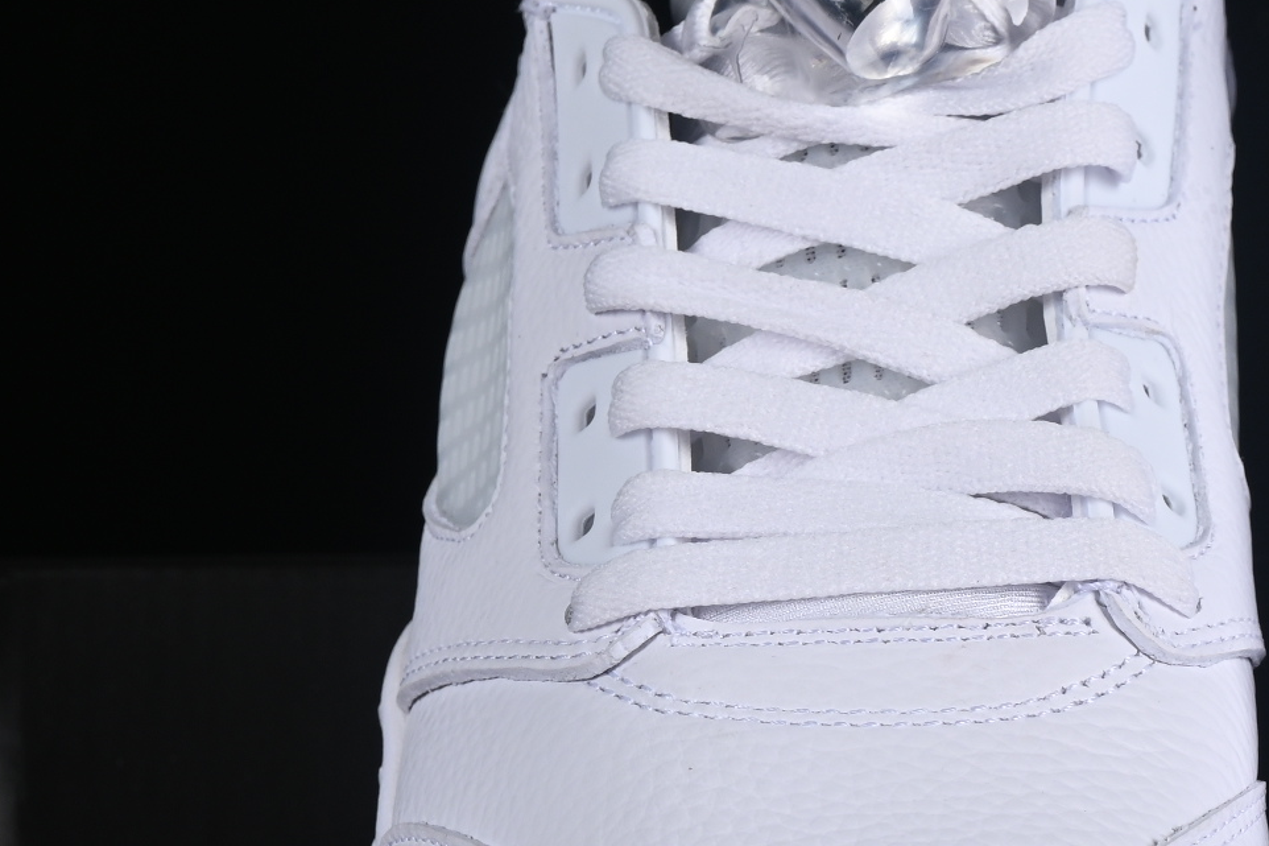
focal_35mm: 217
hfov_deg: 9.4
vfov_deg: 6.3
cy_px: 624
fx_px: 7647
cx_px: 1299
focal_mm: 50
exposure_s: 1/125
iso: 160
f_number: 8
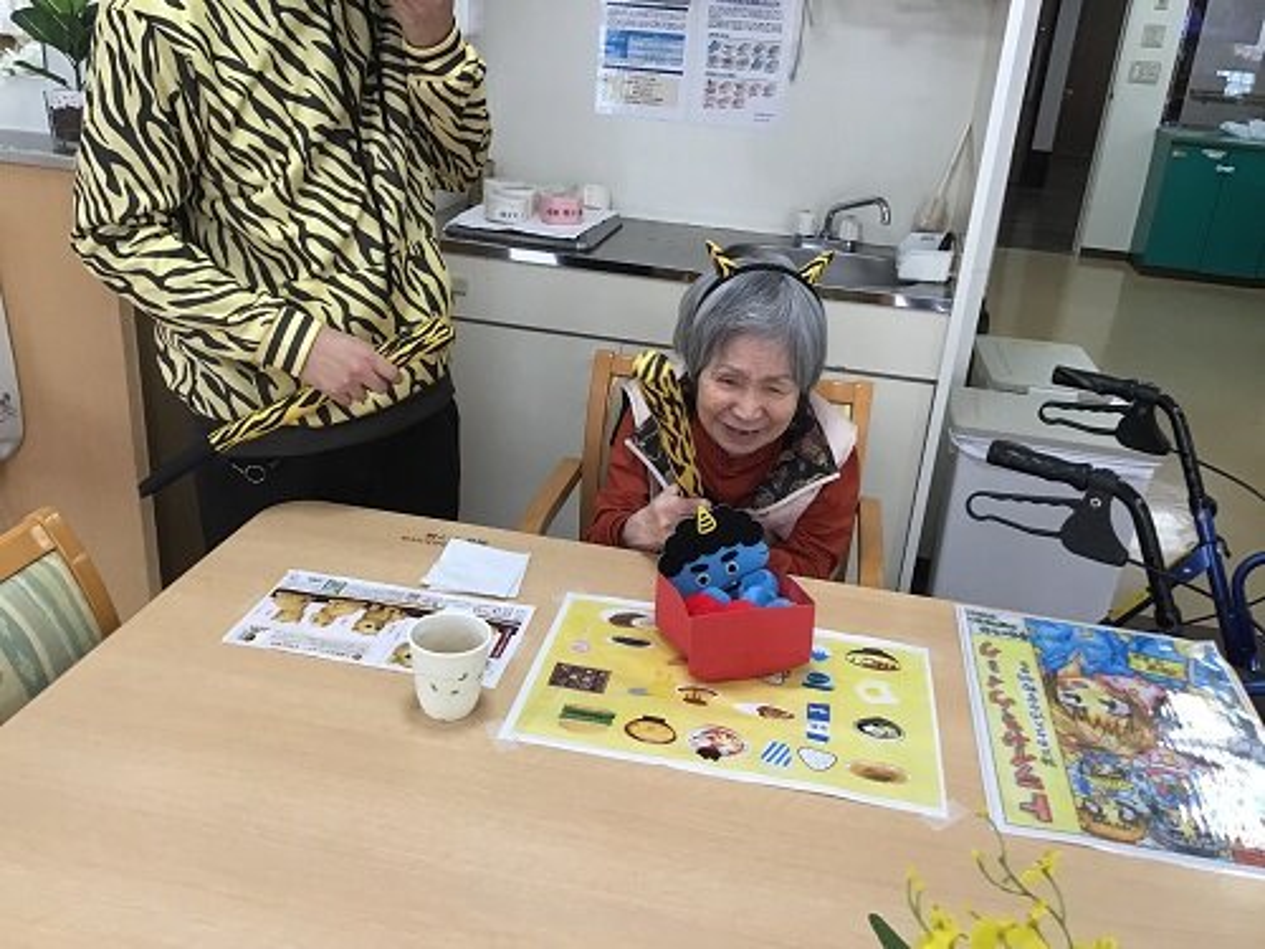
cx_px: 632
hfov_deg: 58.4
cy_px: 474
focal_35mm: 31
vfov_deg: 45.4
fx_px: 1133
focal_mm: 3.3
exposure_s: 1/30
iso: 25
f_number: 2.4
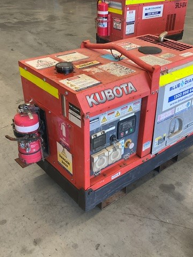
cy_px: 128
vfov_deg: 47.9
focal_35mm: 39
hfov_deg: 36.7
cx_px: 111
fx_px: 290
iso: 50
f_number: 1.8
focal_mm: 3
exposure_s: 1/100
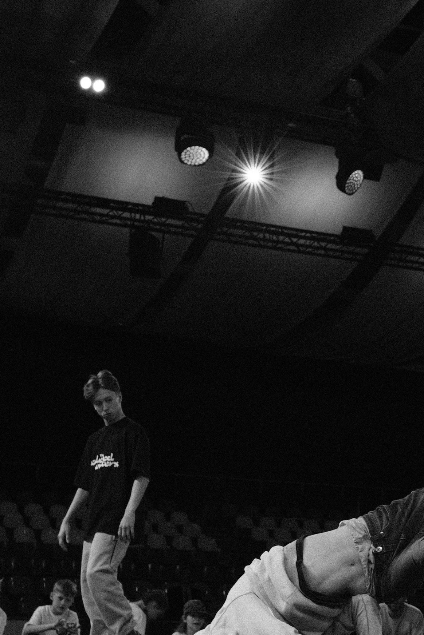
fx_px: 1360
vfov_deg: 26.3
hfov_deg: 17.4
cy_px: 362
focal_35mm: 77
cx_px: 396
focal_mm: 23
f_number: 4
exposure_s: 1/1000
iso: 2000
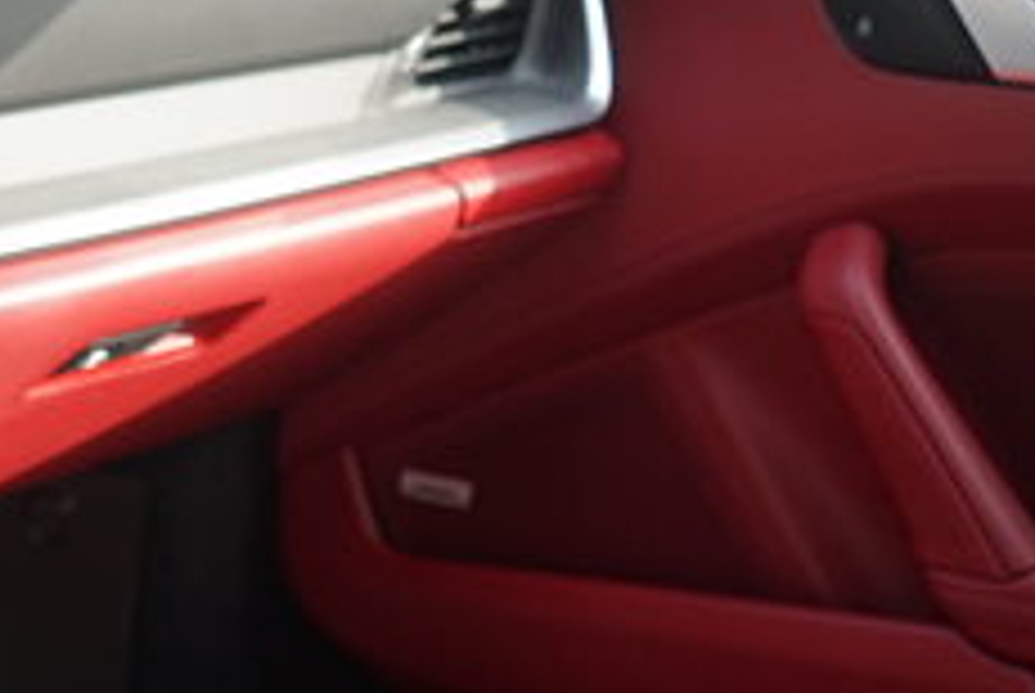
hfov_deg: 17.5
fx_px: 2879
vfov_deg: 13.7
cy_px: 554
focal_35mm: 100
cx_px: -670
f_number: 4
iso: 250
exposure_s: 1/60
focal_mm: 30
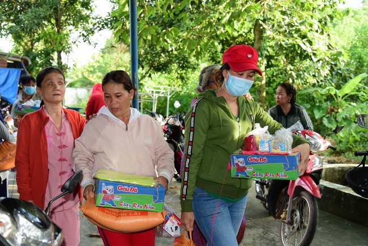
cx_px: 184
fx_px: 389
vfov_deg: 35.1
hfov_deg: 50.7
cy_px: 123
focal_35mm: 38
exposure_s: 1/160
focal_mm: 38
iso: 320
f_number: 4
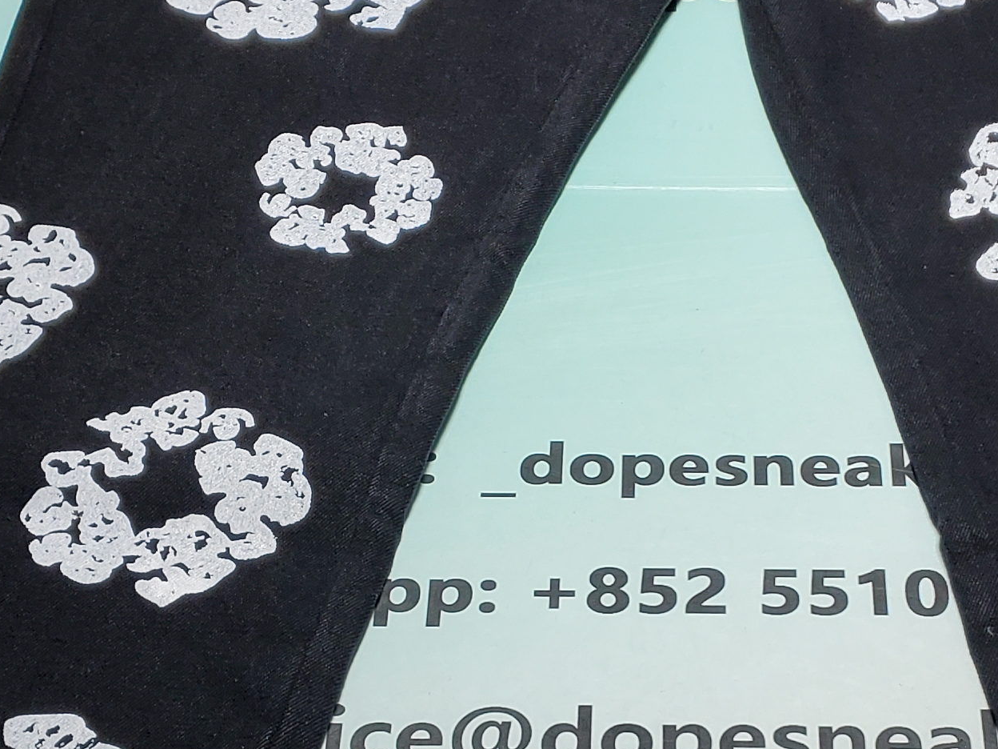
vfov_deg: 17.5
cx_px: 619
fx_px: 2422
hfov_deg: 23.2
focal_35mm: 84
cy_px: 555
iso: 50
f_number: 1.5
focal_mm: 4.3
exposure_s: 1/508
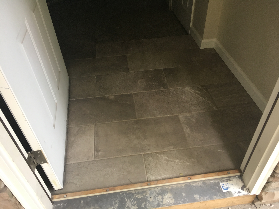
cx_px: 140
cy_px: 104
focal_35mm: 29
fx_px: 234
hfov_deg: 61.7
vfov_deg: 48.2
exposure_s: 1/30
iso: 80
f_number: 2.2
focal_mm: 4.15
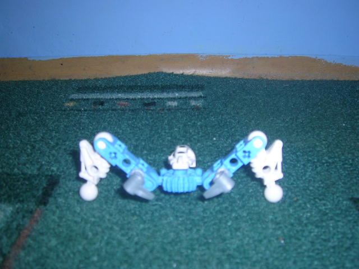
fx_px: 415
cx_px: 180
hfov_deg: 46.8
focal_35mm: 40
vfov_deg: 36.0
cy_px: 134
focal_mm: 6.1
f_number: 2.9
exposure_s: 1/60.1
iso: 50
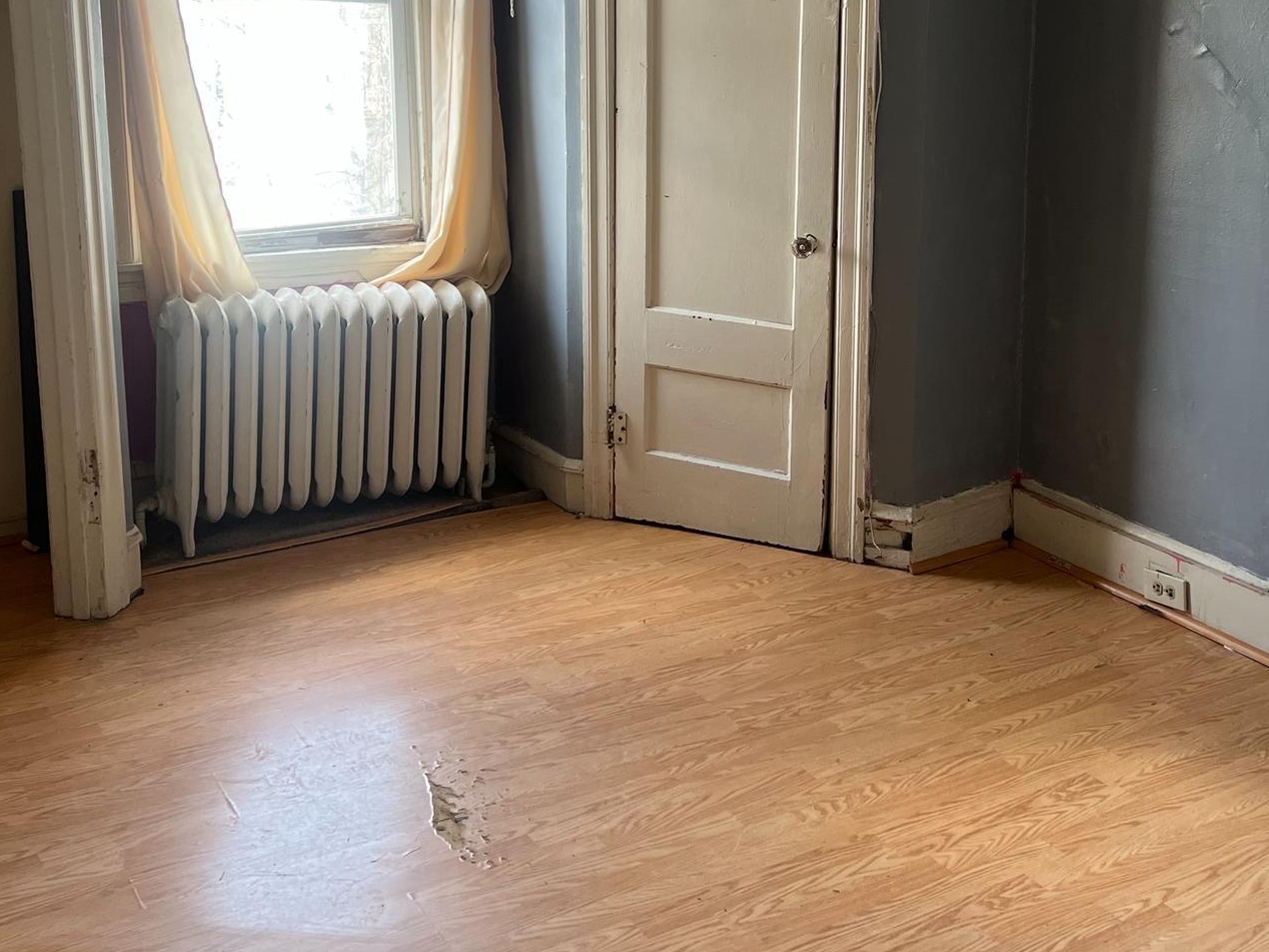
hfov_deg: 44.7
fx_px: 1540
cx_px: 711
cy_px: 202
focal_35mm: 42
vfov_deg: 33.4
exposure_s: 1/100
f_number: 1.5
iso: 125
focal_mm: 5.7
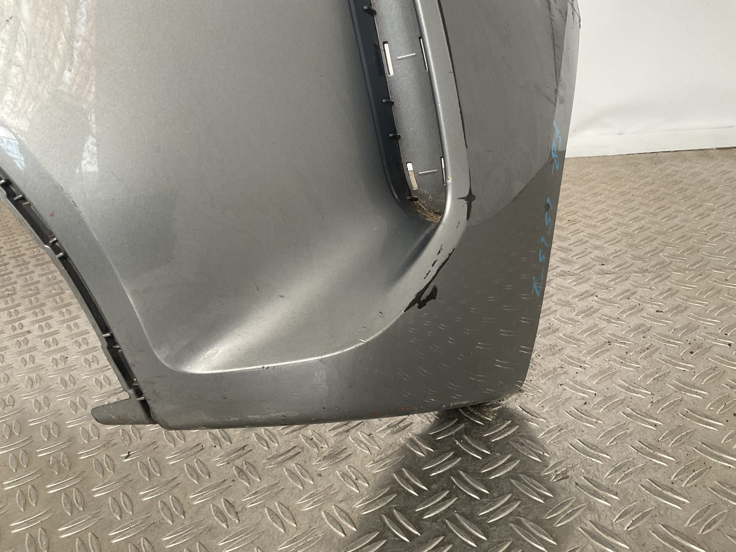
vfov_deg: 48.2
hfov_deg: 61.7
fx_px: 617
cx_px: 368
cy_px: 276
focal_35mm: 29
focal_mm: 3
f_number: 1.8
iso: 64
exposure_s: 1/120
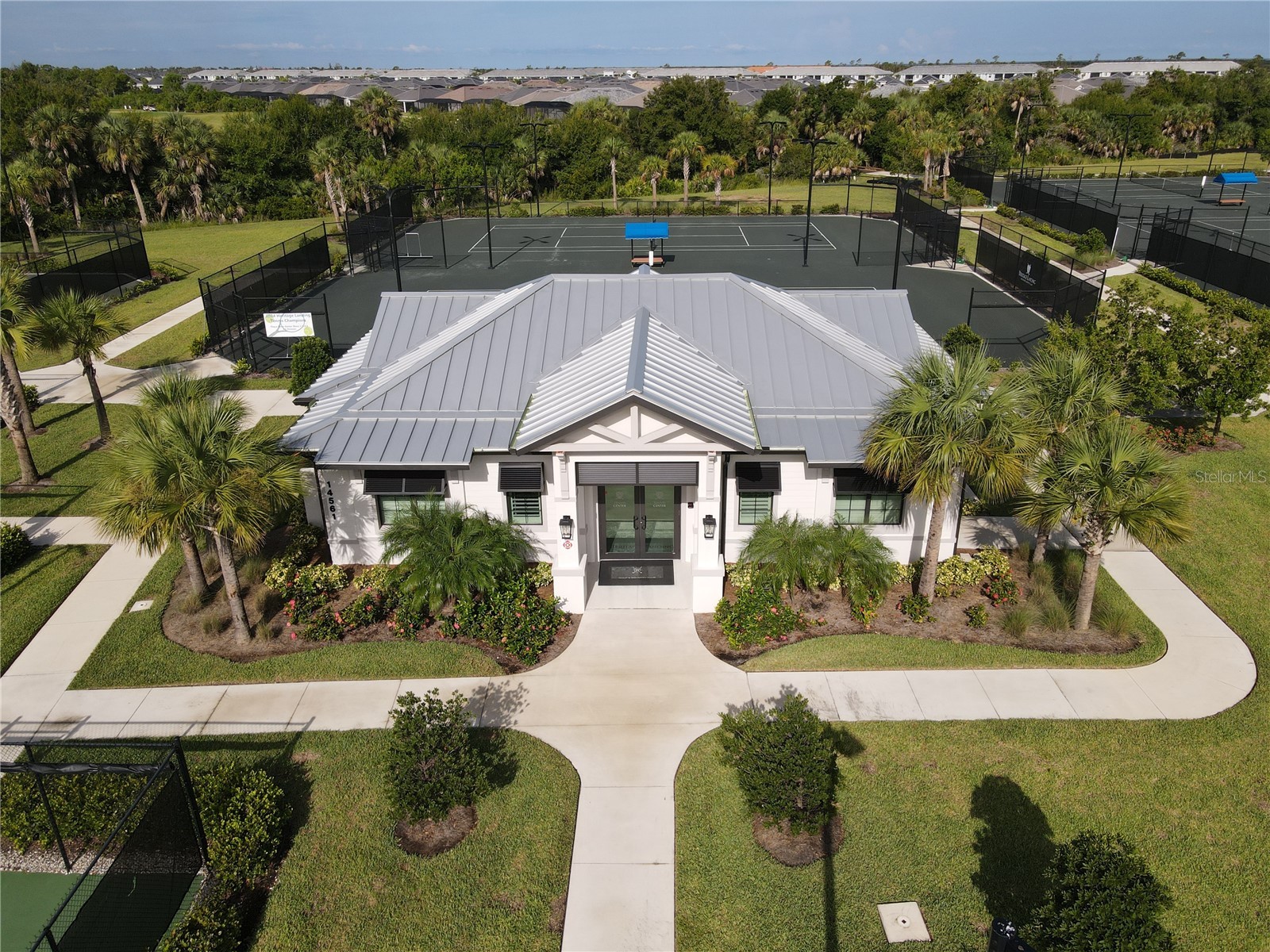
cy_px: 476
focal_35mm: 24
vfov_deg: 56.8
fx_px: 881
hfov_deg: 71.6
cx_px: 635
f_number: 2.8
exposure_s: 1/1250
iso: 110
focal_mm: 4.5
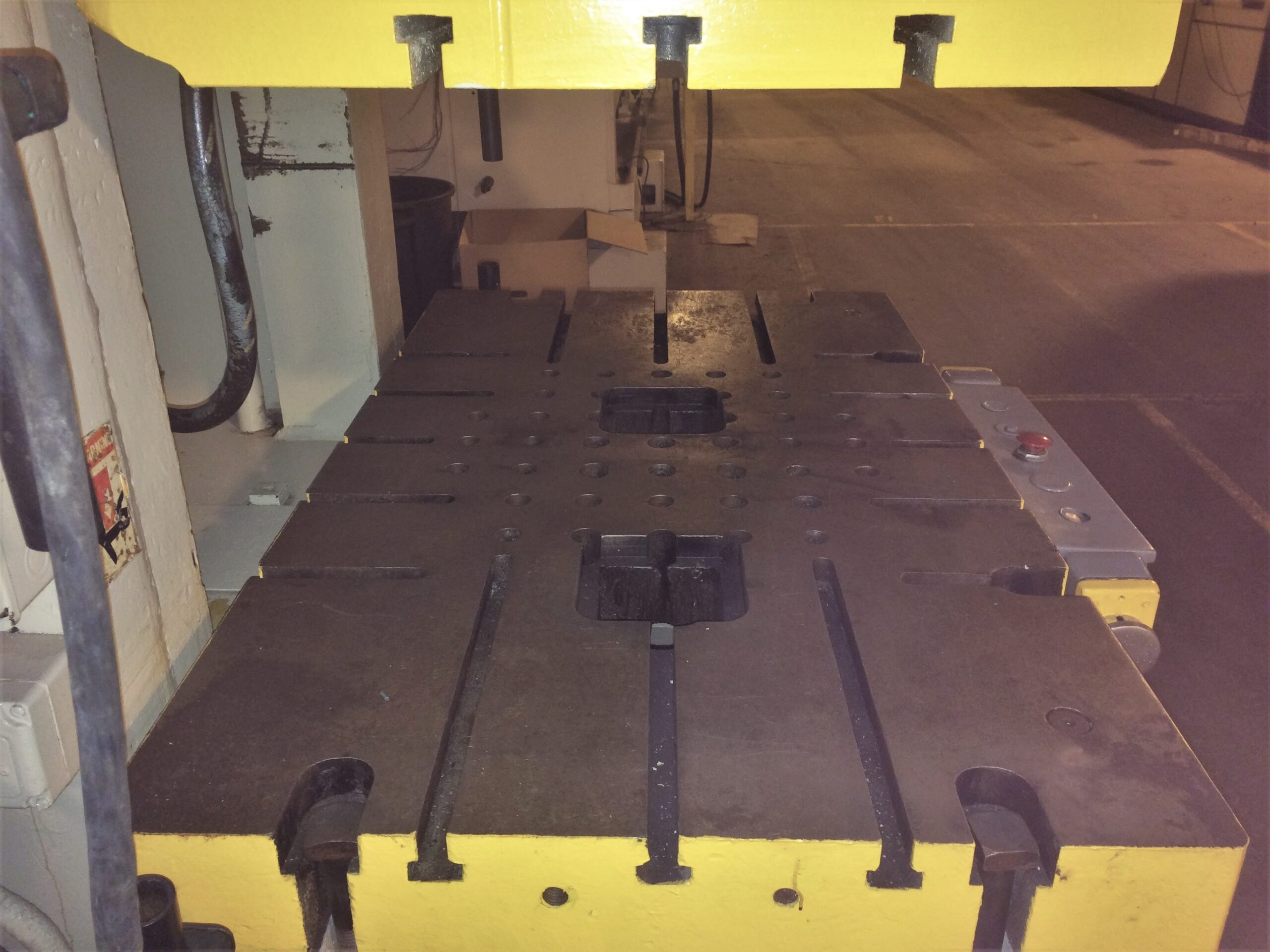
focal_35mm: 29
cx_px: 635
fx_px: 1064
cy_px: 476
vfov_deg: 48.2
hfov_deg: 61.7
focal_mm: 4.15
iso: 100
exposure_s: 1/16
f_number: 2.2
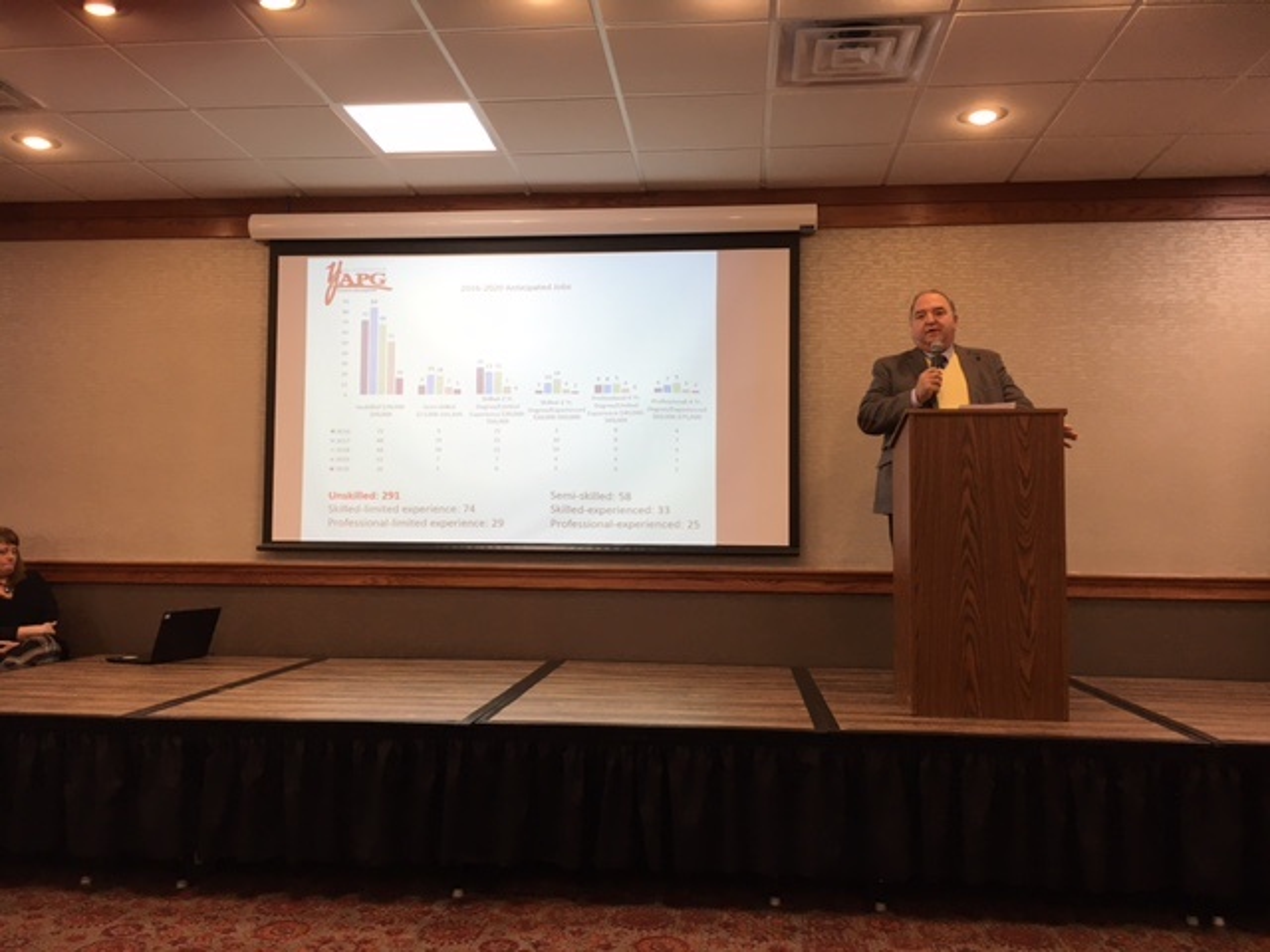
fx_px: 1064
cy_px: 476
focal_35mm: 29
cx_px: 635
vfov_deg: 48.2
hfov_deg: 61.7
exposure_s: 1/40
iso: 25
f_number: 2.2
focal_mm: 4.15
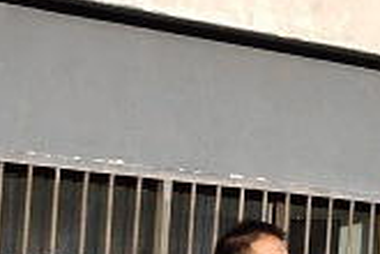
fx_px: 2419
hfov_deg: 8.5
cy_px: 134
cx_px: 788
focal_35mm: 229
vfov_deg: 6.0
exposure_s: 1/160
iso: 200
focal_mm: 35
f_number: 13
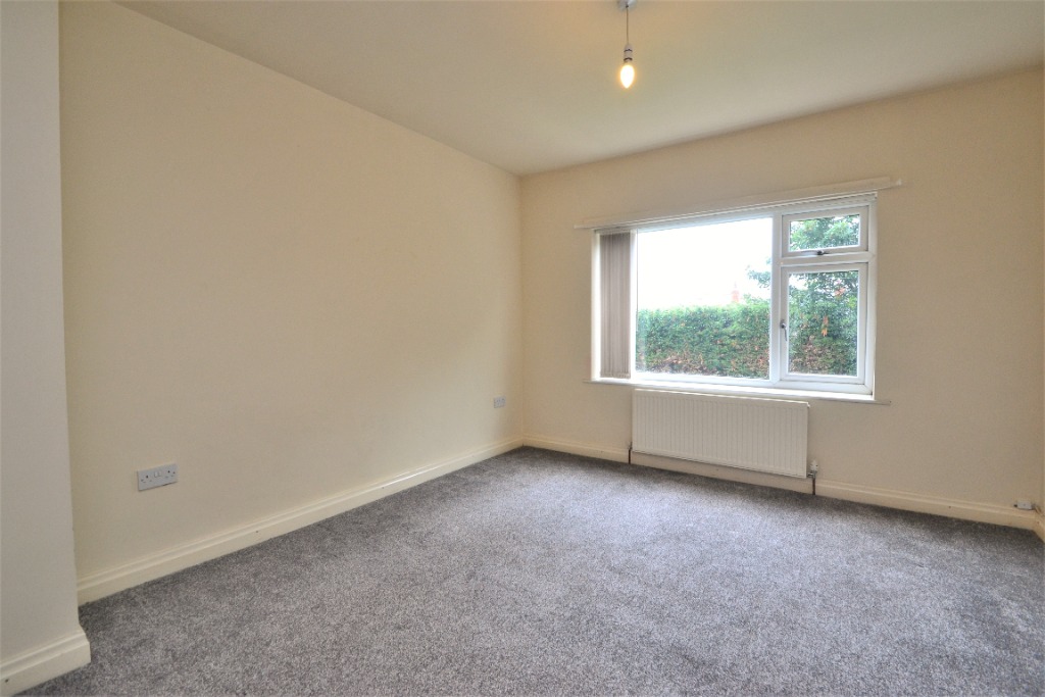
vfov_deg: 77.3
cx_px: 522
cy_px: 348
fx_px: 435
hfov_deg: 100.4
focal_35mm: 15
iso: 800
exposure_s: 1/60
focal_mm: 10
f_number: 7.1
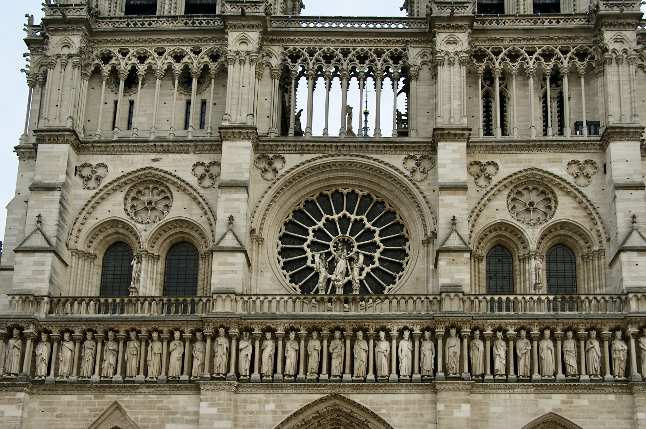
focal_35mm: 68
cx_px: 323
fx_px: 1209
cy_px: 214
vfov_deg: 20.1
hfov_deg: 29.9
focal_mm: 45
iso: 100
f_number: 6.3
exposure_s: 1/160
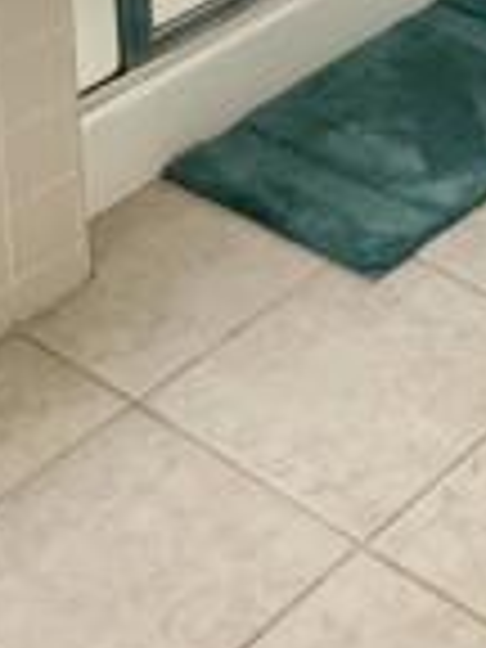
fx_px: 2003
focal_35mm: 107
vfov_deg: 14.5
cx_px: 760
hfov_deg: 13.0
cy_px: -729
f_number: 1.78
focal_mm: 6.76
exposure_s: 1/60
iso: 500
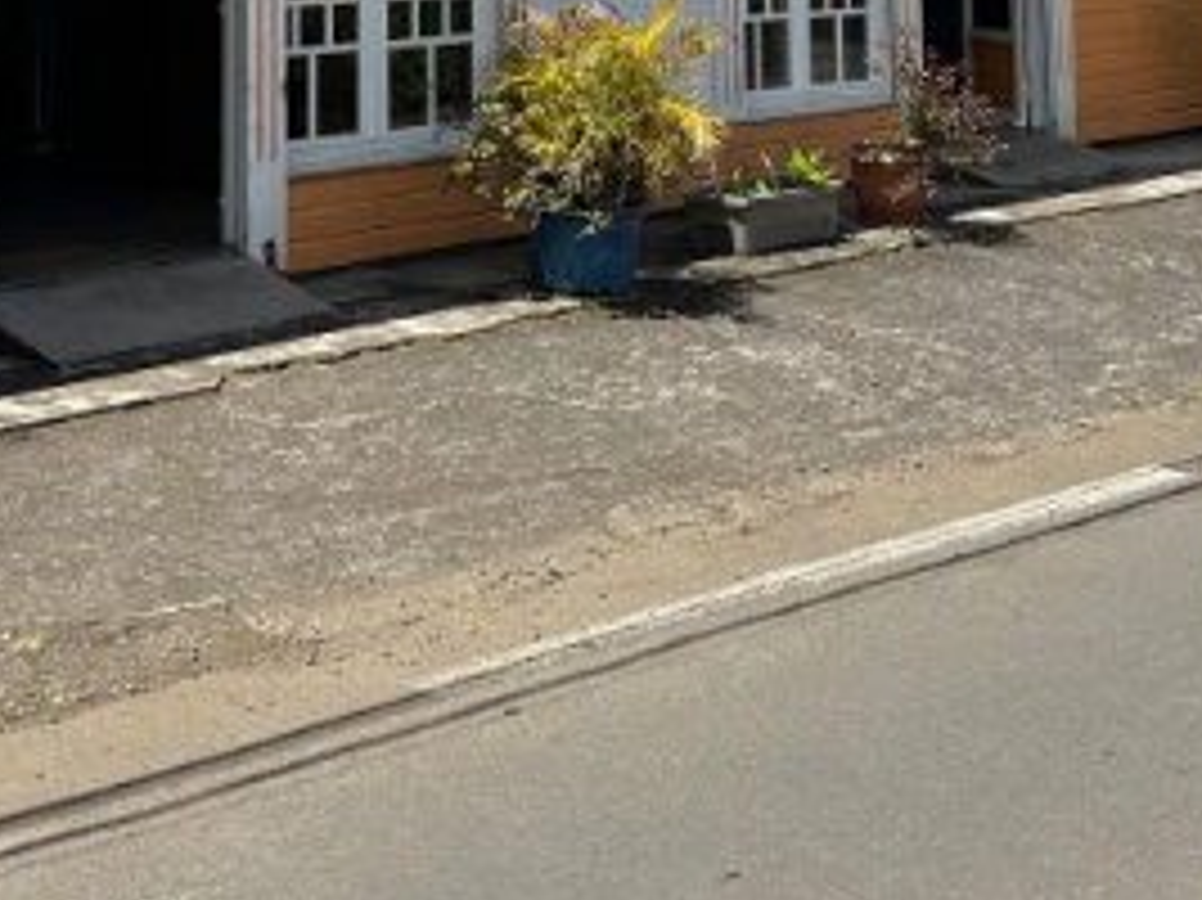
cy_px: -324
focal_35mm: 72
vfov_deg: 18.7
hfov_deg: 27.0
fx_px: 2499
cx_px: 612
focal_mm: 6.9
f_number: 1.8
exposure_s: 1/3717
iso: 80
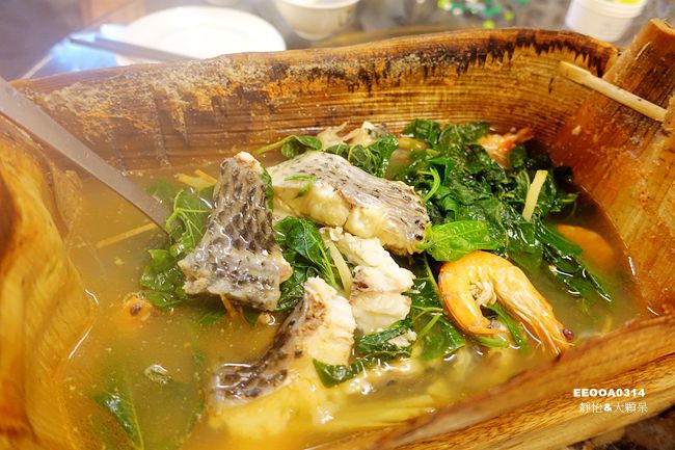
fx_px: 450
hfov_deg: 73.8
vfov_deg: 53.1
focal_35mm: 24
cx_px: 338
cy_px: 225
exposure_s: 1/30
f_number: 1.8
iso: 640
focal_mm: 8.8
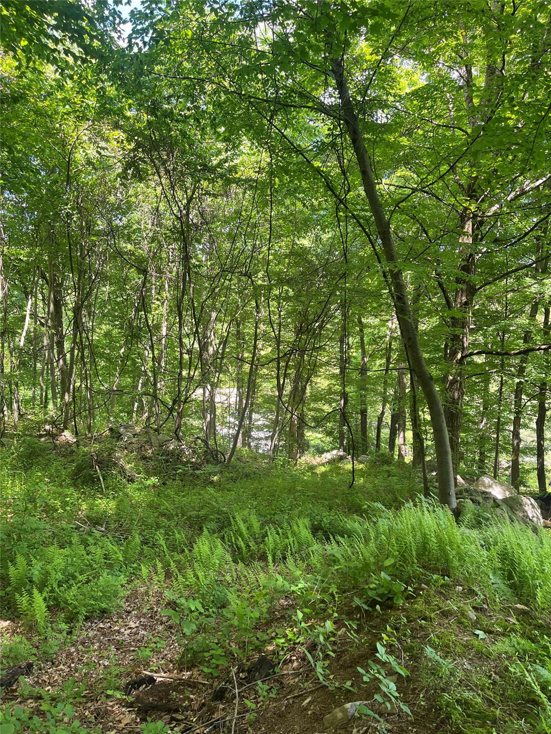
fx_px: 552
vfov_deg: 67.3
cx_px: 276
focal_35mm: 26
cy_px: 367
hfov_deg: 53.1
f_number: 1.6
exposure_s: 1/122
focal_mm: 5.1
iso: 50
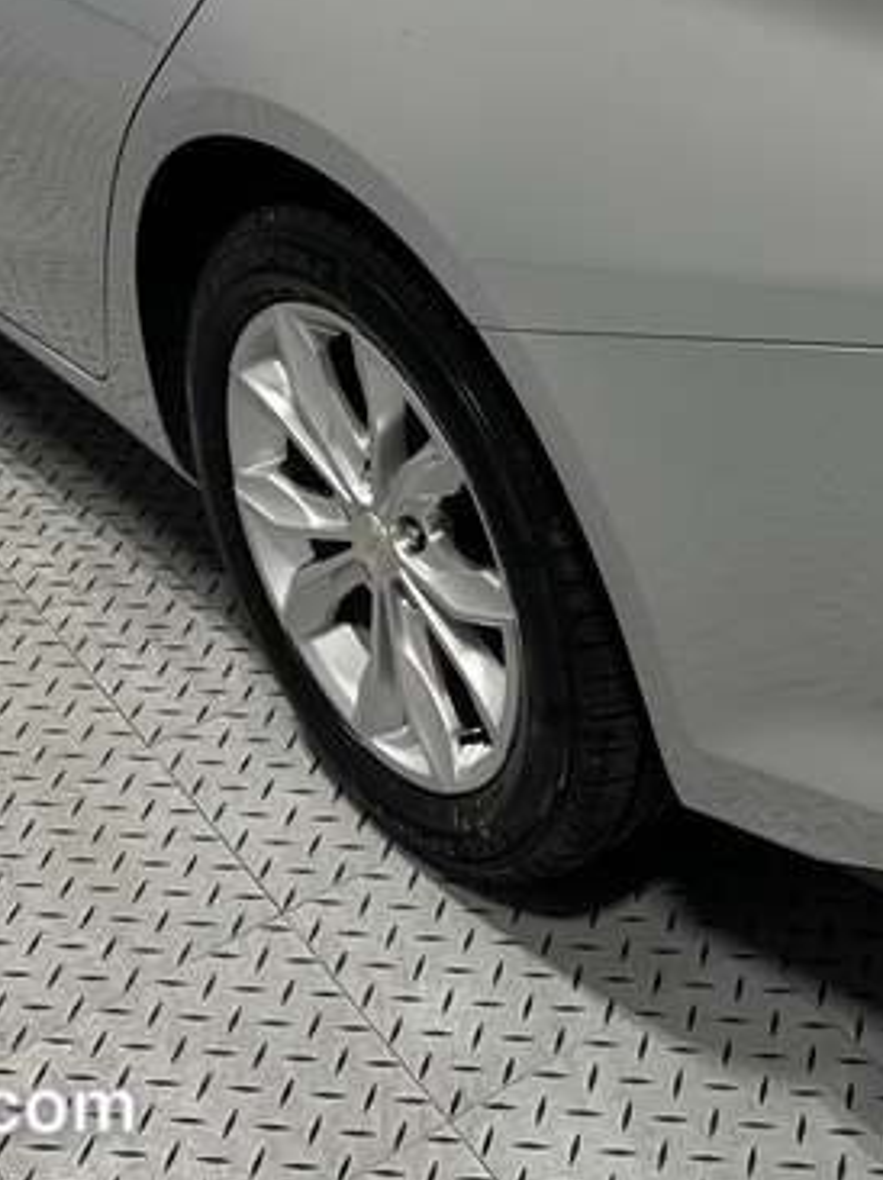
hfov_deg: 22.6
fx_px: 2145
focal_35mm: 63
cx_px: 815
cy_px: 103
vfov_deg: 29.4
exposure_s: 1/120
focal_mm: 6.86
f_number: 1.78
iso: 100
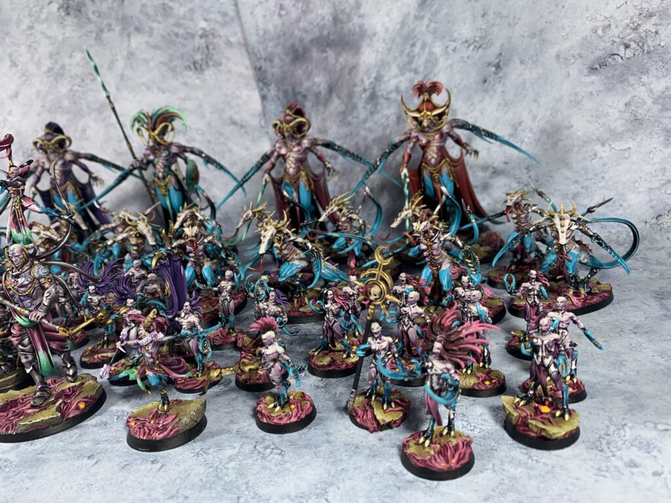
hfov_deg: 67.3
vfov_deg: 53.1
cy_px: 252
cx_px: 336
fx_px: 504
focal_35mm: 26
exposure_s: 1/121
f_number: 1.8
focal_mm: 4.25
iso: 64
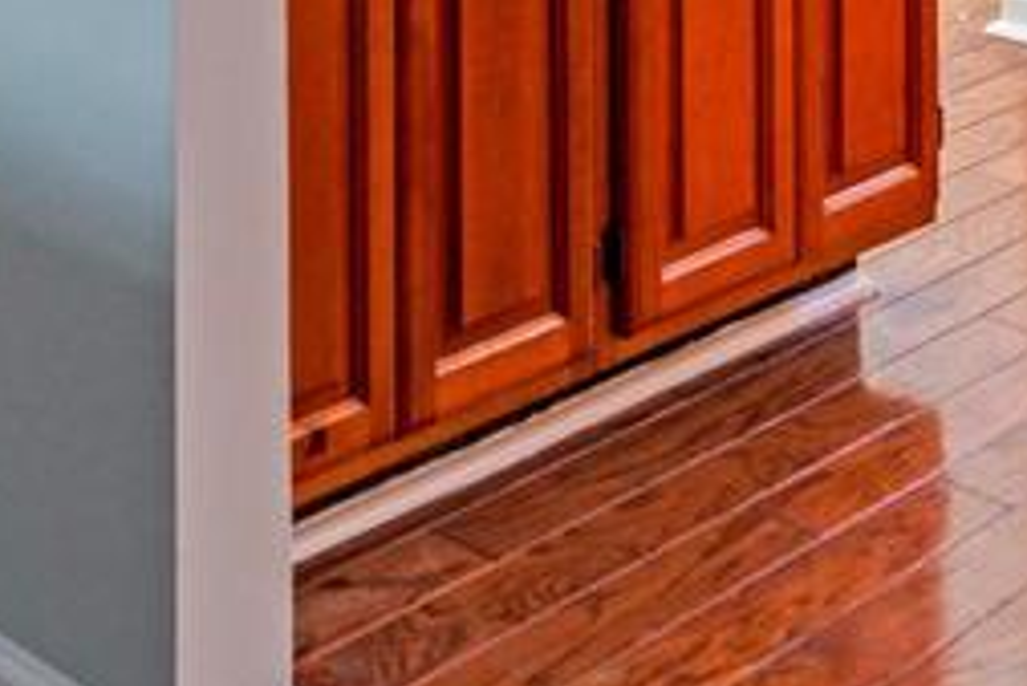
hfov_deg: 20.7
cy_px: -921
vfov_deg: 12.2
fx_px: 2597
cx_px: -248
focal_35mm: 91
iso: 1000
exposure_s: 1/160
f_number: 4
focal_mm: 16
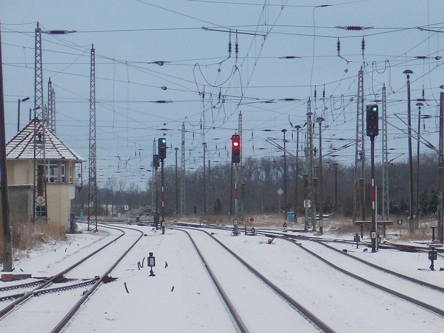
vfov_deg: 13.1
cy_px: 166
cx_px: 222
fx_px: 1449
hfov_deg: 17.4
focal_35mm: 113
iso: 80
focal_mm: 20.1
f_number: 6
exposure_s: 1/80
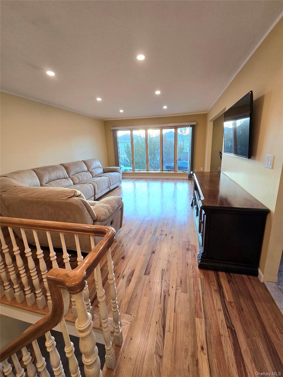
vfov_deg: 106.2
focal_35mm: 13
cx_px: 142
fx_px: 142
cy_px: 188
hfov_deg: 89.9
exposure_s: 1/60.2
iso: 80
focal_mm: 2.2
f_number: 2.2
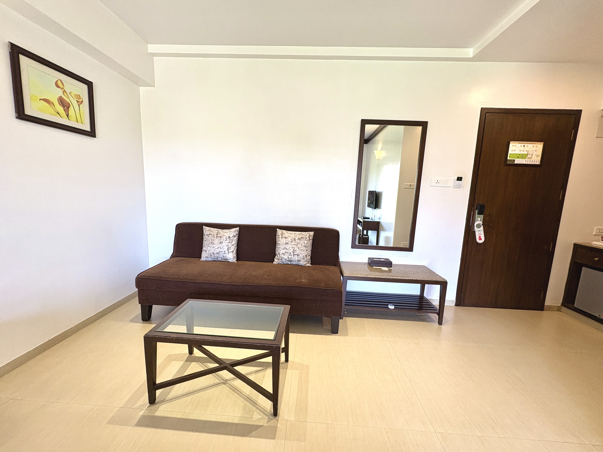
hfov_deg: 102.1
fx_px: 244
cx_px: 302
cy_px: 226
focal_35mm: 14
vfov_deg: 85.7
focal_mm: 2.22
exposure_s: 1/100
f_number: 2.2
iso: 160
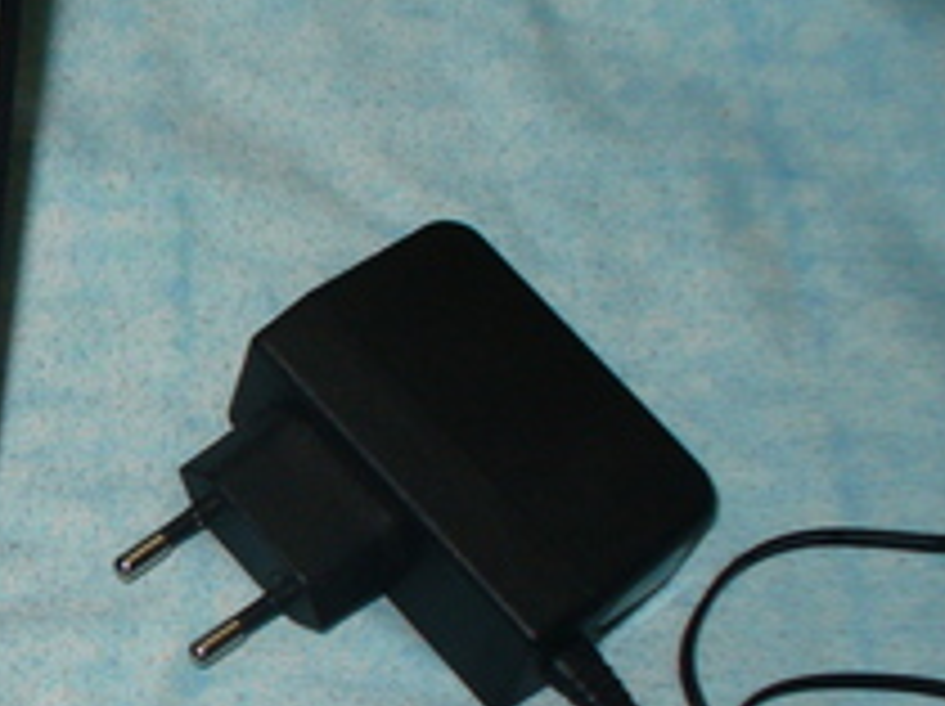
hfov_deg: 16.5
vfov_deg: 13.0
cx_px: -279
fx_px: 3081
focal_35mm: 113
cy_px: 594
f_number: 2.8
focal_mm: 6.1
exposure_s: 1/30
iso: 100
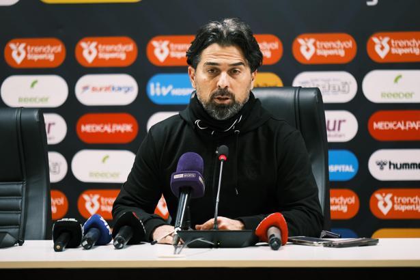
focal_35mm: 210
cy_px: 140
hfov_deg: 9.8
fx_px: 2450
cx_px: 210
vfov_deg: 6.5
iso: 1600
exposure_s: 1/125
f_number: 2.8
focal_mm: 140
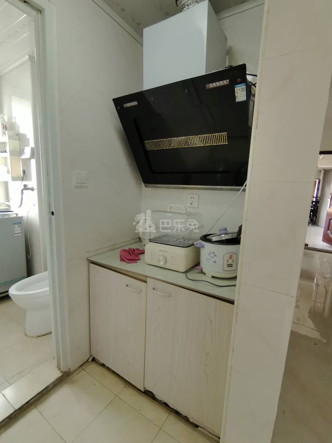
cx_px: 166
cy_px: 222
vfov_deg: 94.5
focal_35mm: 16
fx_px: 205
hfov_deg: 78.1
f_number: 2.2
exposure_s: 1/50
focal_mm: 1.68
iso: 125
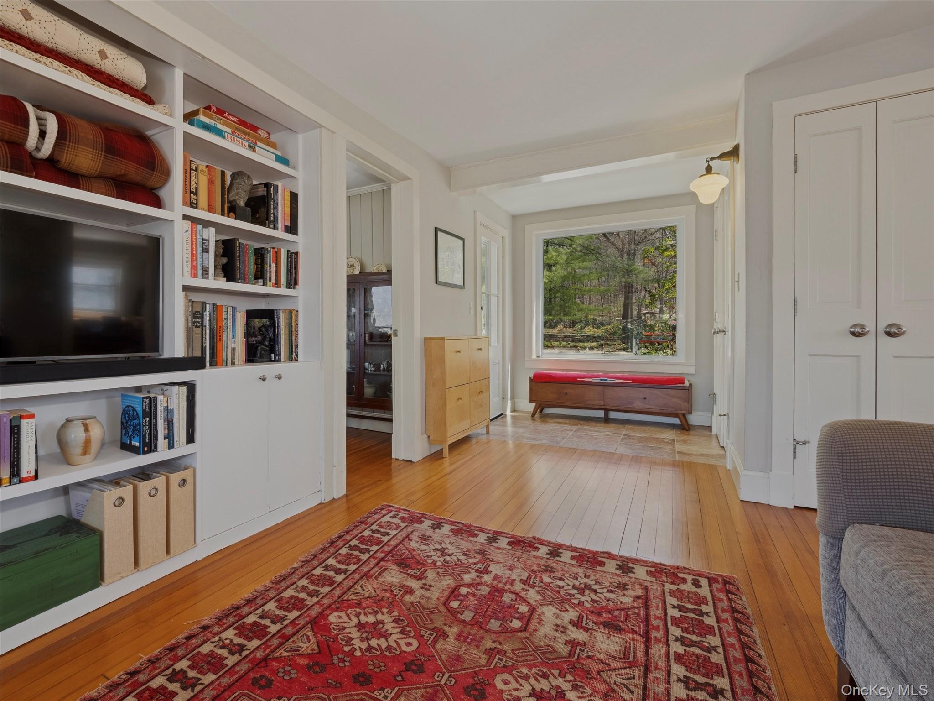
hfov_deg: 102.1
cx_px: 467
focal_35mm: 14
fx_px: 378
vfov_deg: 85.7
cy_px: 350
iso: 200
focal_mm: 7
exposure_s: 1/200
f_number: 8
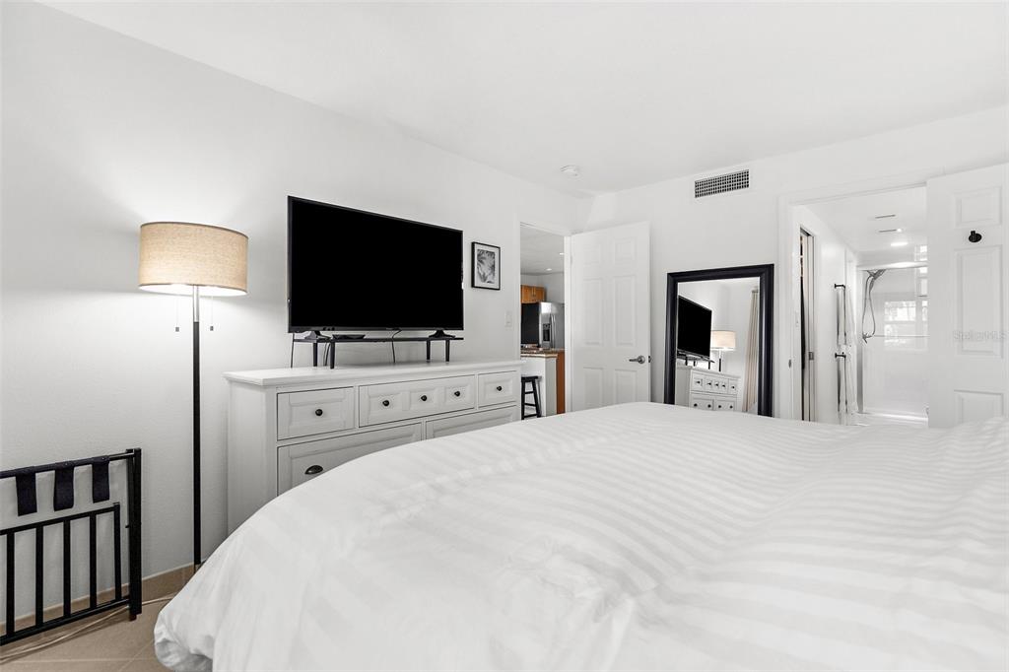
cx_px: 504
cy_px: 336
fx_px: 448
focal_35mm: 16
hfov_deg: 96.8
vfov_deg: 73.7
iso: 400
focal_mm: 16
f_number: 7.1
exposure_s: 1/10
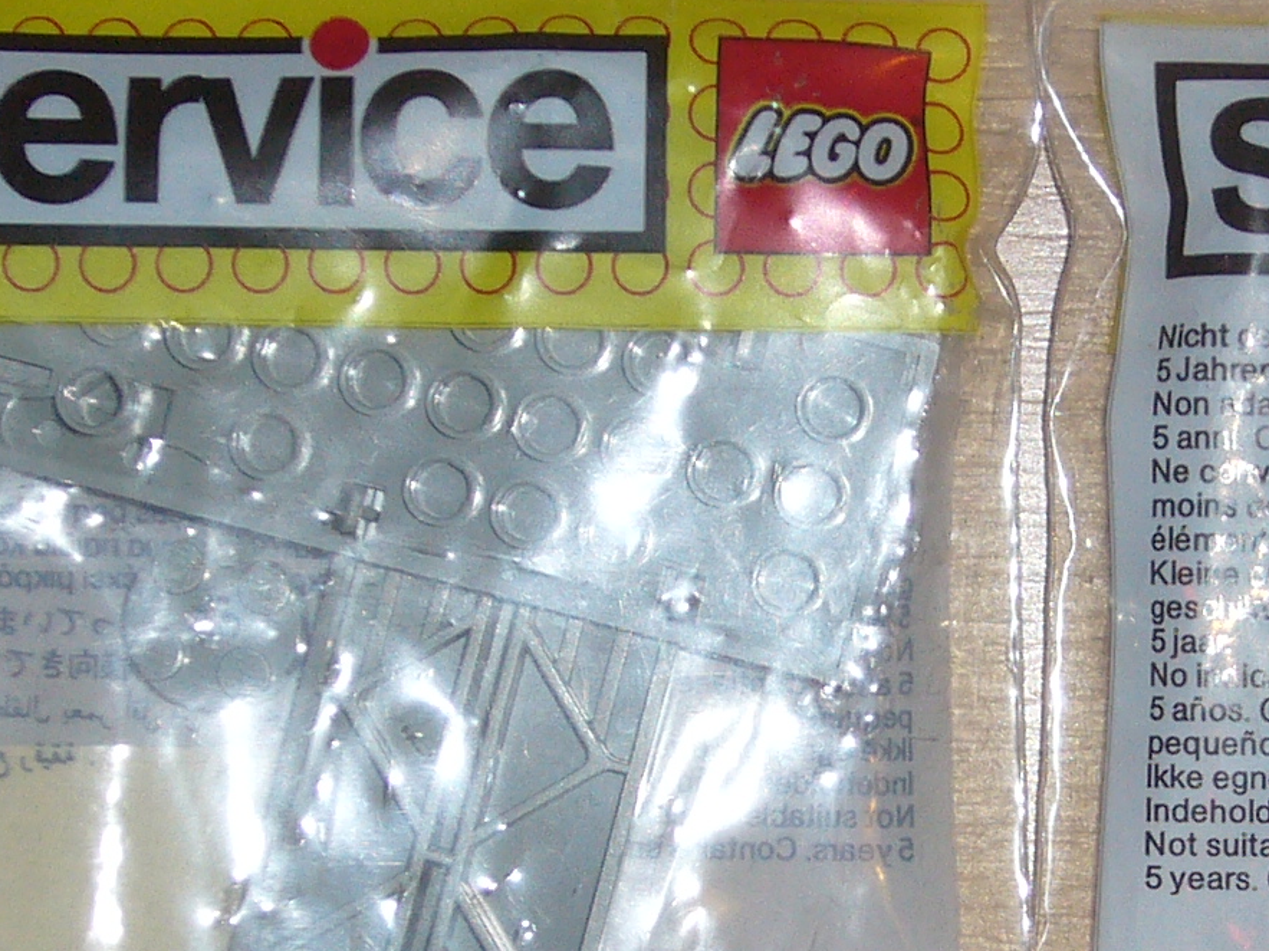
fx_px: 6378
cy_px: 761
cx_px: 972
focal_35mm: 174
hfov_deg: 11.3
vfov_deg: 8.5
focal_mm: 9.9
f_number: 3.6
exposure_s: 1/30
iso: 100
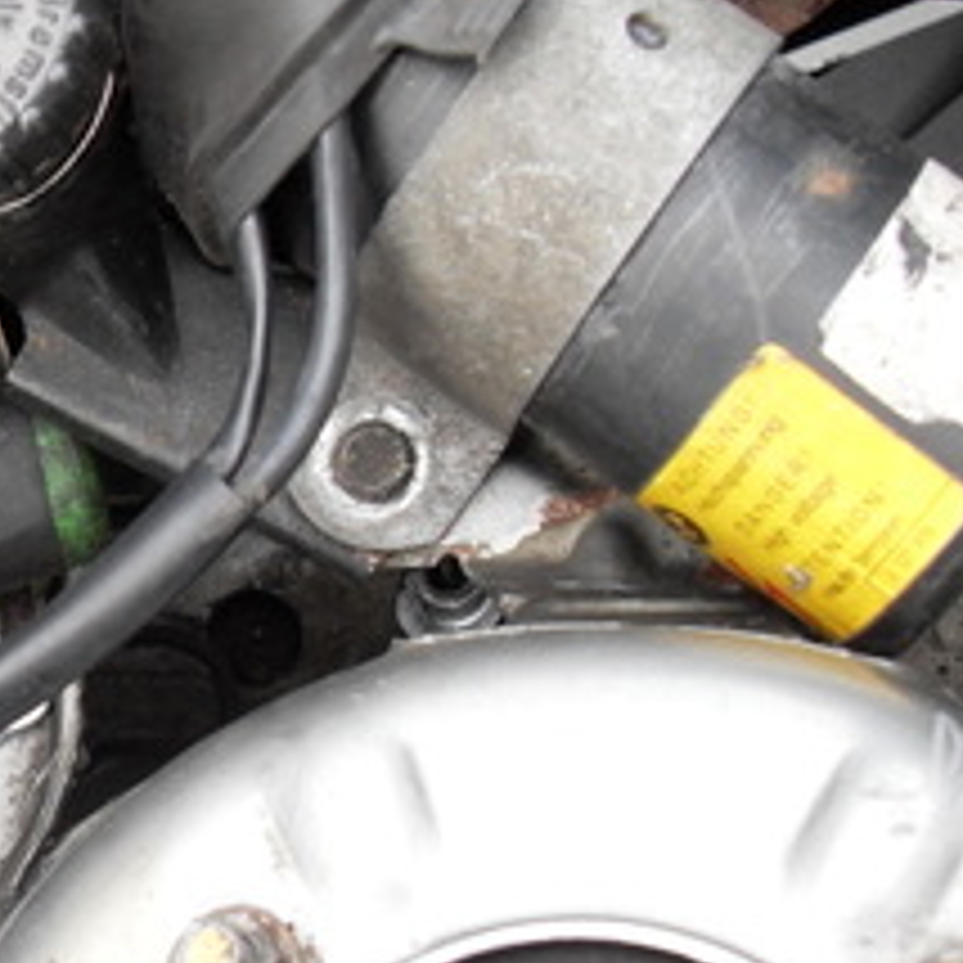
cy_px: 626
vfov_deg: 19.2
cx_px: 117
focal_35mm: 90
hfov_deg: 19.0
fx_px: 2833
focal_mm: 6.3
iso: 100
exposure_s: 1/60
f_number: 2.8
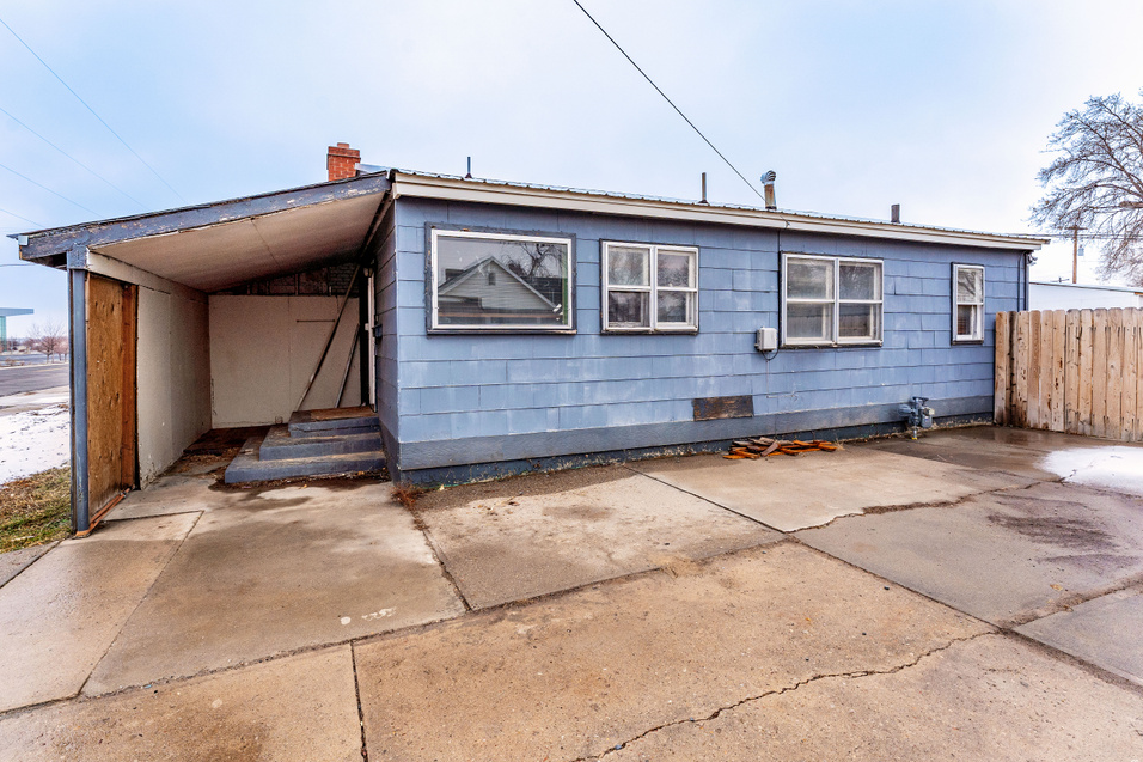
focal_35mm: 15
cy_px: 369
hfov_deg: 100.3
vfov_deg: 77.3
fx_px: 476
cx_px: 533
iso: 320
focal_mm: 14
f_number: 8
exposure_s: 1/250
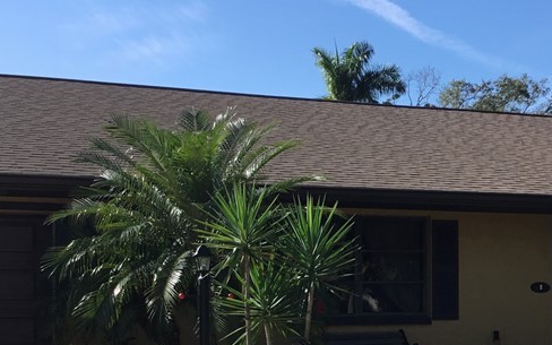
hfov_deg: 29.4
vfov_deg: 18.6
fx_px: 1038
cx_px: 408
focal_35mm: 69
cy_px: 308
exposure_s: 1/926
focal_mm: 3.3
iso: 25
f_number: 2.4
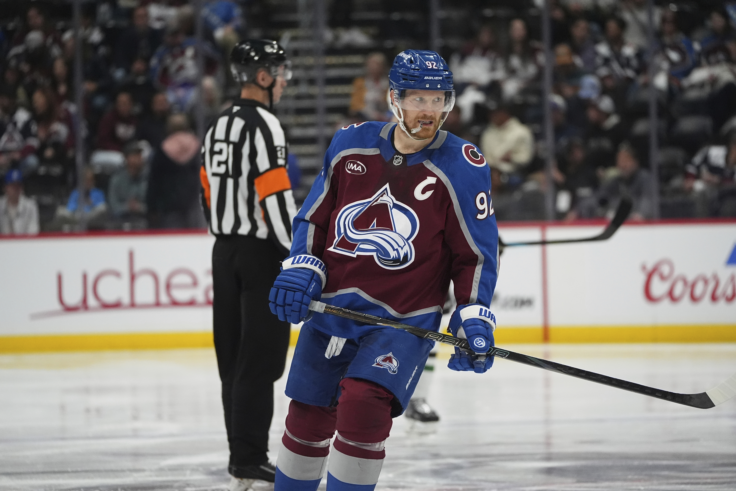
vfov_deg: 4.5
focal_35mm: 305
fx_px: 6235
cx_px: 368
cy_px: 246
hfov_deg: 6.8
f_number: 5.6
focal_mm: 305
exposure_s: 1/1600
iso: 6400
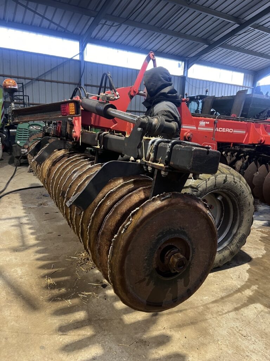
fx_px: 270
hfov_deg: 53.1
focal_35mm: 26
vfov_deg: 67.3
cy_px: 180
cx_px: 135
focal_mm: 5.7
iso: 160
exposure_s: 1/60
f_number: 1.5
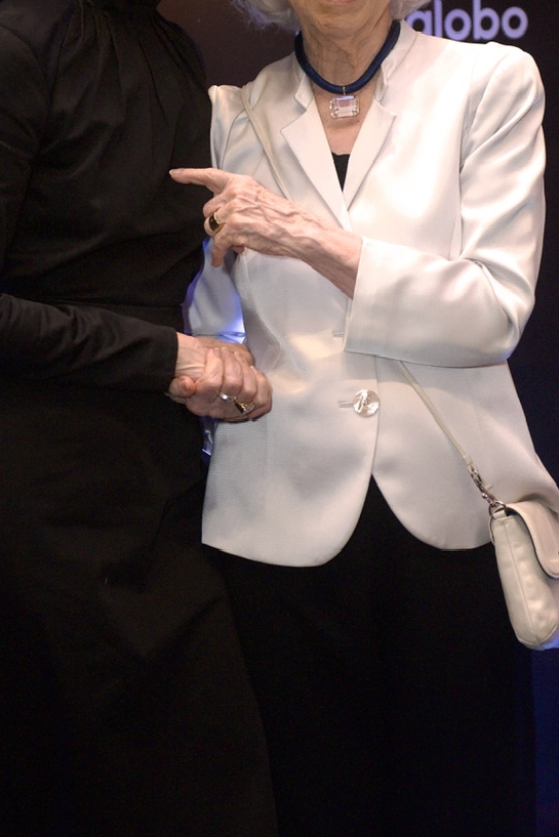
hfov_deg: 14.5
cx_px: 210
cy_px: 304
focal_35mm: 94
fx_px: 2188
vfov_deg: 21.6
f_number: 2.8
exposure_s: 1/320
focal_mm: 60
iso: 2500
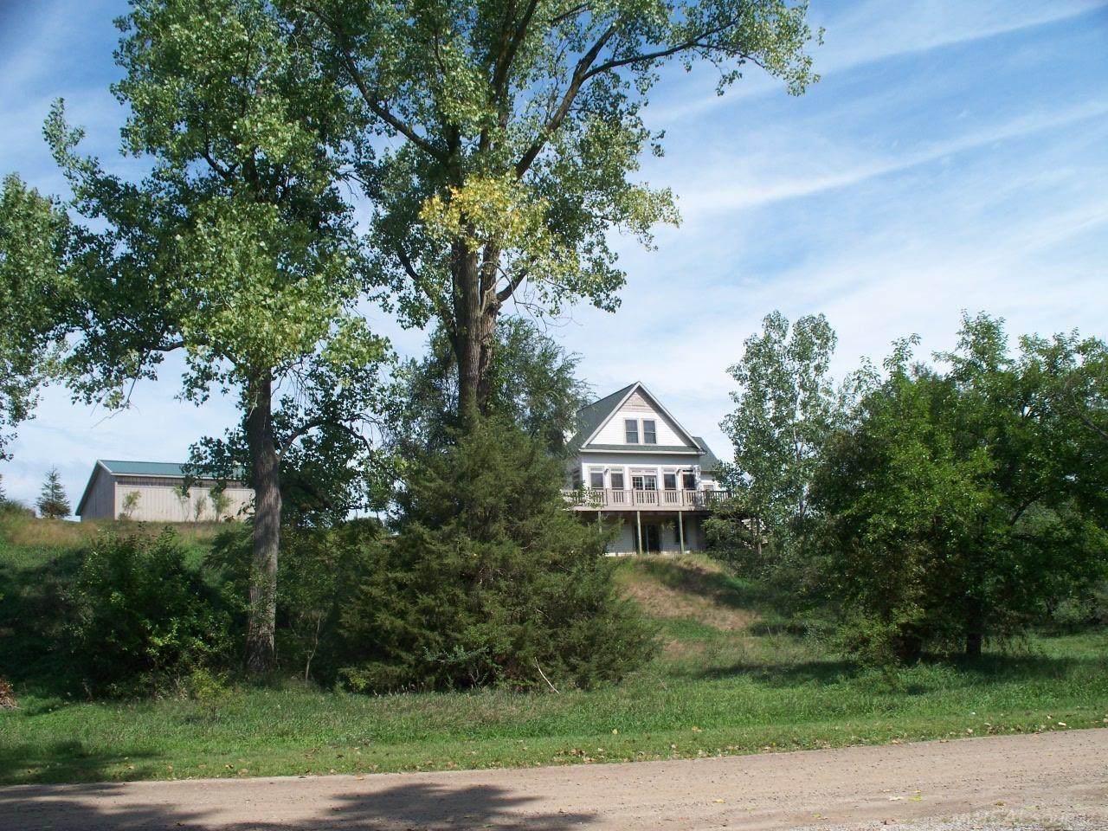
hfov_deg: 51.4
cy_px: 416
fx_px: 1152
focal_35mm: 36
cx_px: 554
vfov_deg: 39.7
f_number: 5
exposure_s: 1/320
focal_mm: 7.54
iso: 64
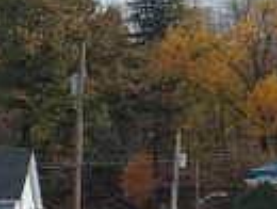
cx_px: 490
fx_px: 802
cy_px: 118
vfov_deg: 14.8
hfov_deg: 16.6
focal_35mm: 100
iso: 50
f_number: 2.4
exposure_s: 1/1632
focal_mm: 4.3
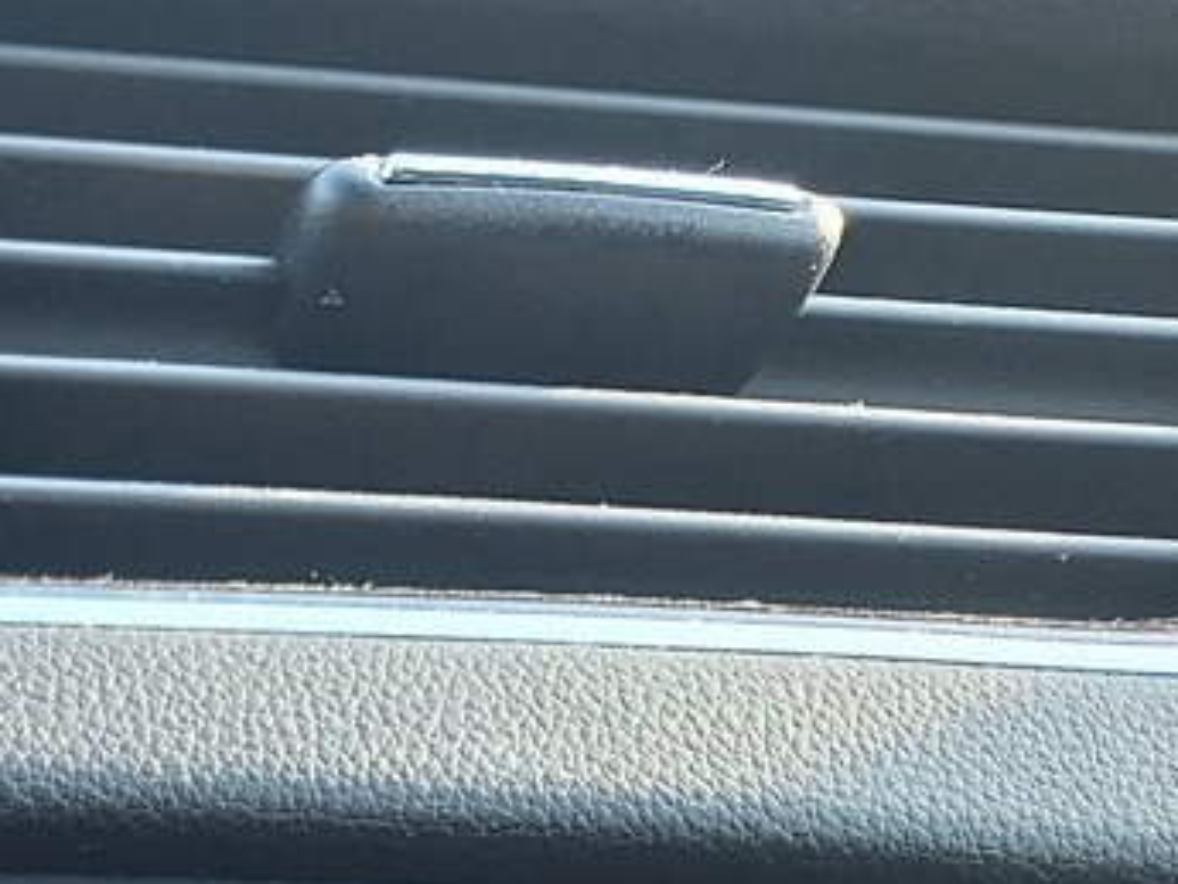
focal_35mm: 96
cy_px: 1778
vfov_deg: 13.3
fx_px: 3268
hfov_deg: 17.1
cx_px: -878
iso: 64
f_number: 1.8
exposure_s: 1/120
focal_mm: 5.54
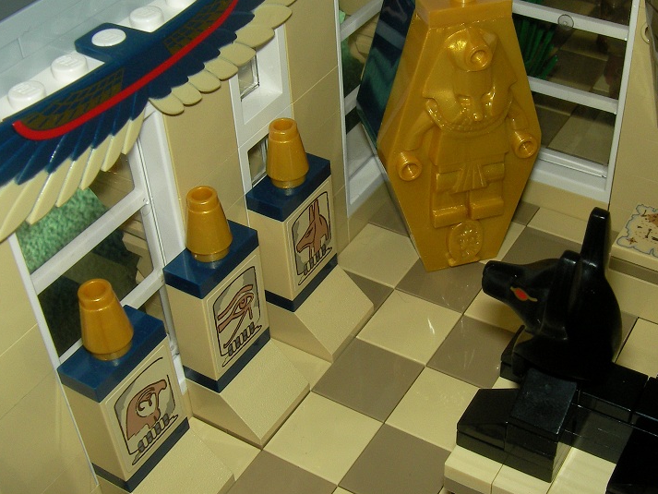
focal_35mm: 49
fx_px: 932
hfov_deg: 38.7
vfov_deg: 29.7
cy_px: 245
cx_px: 397
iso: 100
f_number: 6.6
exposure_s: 1/30
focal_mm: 6.3
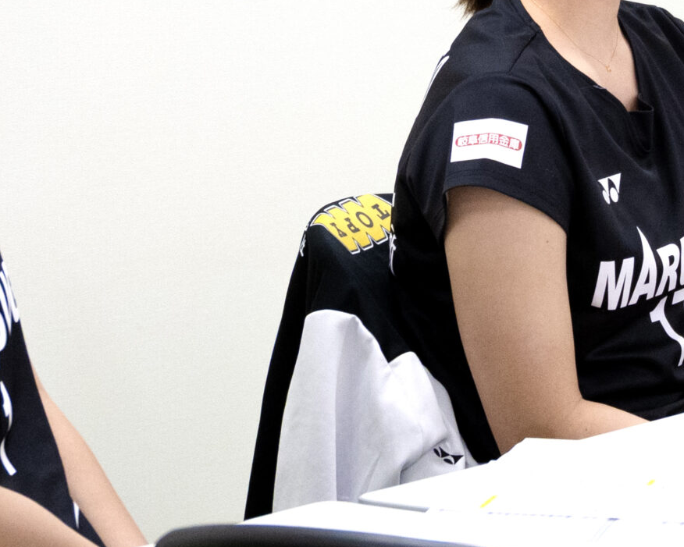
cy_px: 75
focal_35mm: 160
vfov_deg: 9.6
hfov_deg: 12.0
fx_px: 3247
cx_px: 524
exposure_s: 1/200
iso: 1100
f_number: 4.5
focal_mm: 39
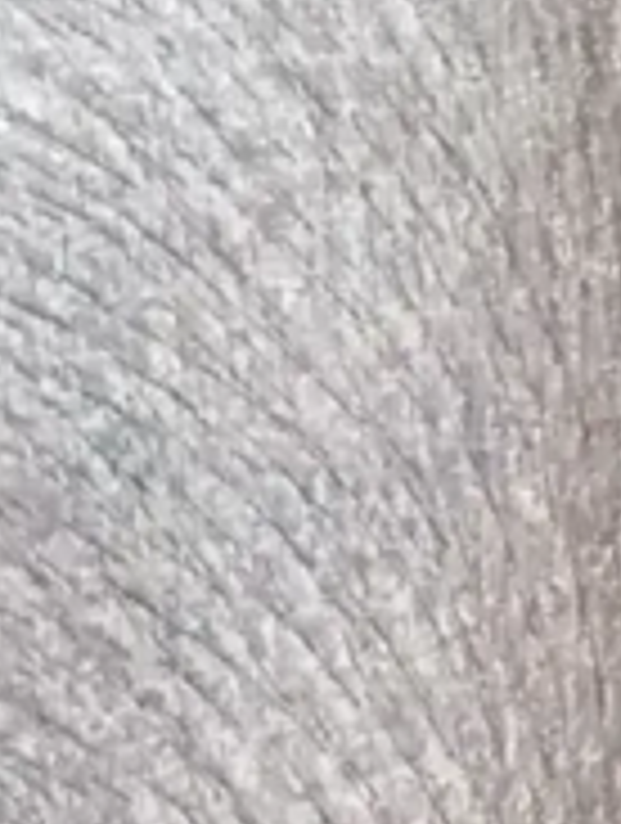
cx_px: 972
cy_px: -266
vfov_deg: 9.9
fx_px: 4672
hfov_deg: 7.5
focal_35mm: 196
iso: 548
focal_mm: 3.84
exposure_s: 1/33.3
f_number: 1.8
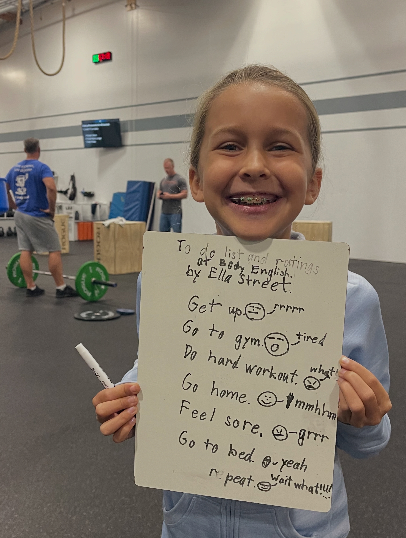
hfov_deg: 55.0
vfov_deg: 69.3
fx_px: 390
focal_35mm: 25
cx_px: 203
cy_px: 269
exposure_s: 1/60
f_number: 1.6
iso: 320
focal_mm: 5.1
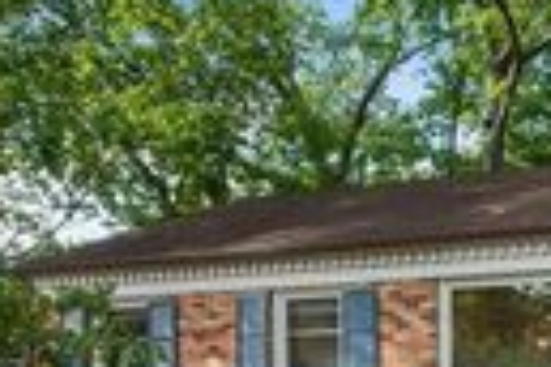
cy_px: 459
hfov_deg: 28.7
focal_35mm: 66
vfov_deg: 19.3
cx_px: 547
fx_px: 1010
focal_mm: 17
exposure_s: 1/60
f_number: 8
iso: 100
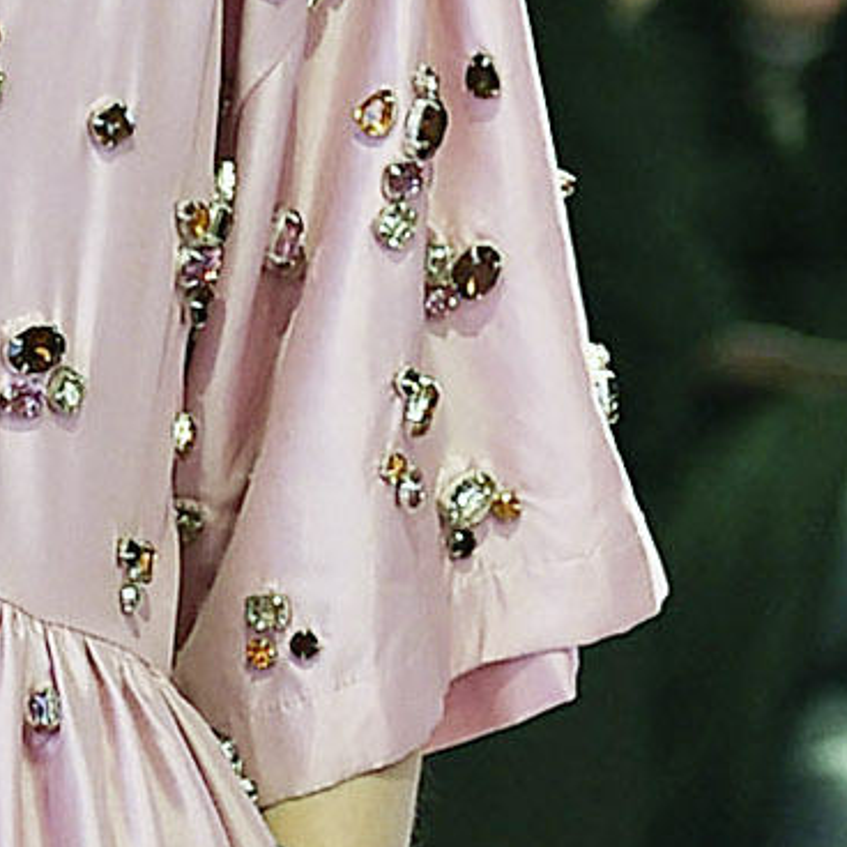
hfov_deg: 2.1
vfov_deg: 2.1
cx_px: -489
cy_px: 1397
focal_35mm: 830
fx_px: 22977
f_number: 4.5
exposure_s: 1/400
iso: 1600
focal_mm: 120
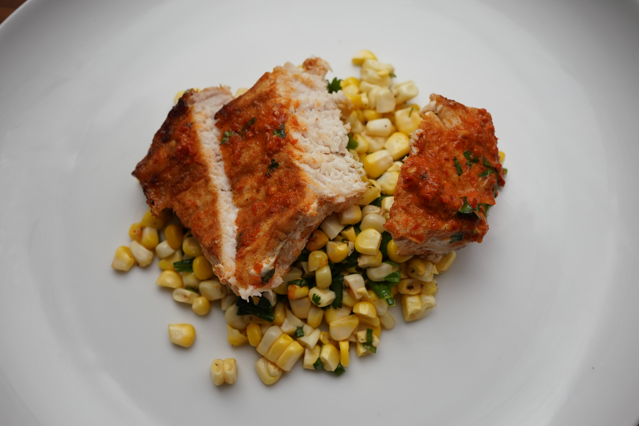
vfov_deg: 29.9
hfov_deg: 43.6
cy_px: 213
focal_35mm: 45
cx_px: 320
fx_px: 799
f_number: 4
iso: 500
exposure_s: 1/640
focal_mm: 30
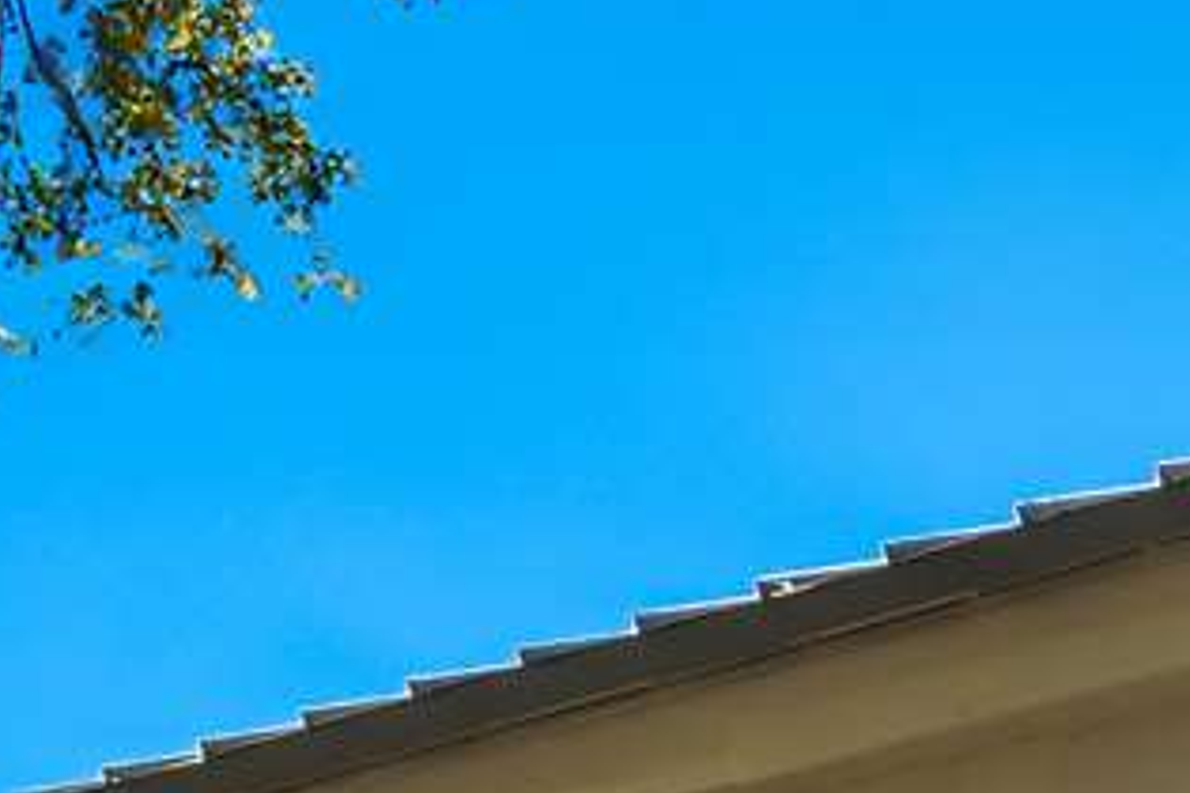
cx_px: 1908
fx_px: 3305
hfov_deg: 17.7
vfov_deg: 12.2
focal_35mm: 100
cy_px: 1548
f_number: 8
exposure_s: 1/80
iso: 320
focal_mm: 14
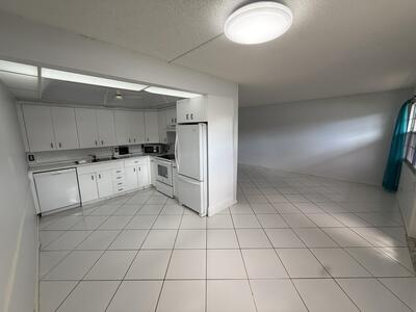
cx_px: 208
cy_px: 156
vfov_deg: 85.7
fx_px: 168
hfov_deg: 102.1
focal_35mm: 14
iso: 80
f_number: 2.2
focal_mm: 2.22
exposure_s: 1/120
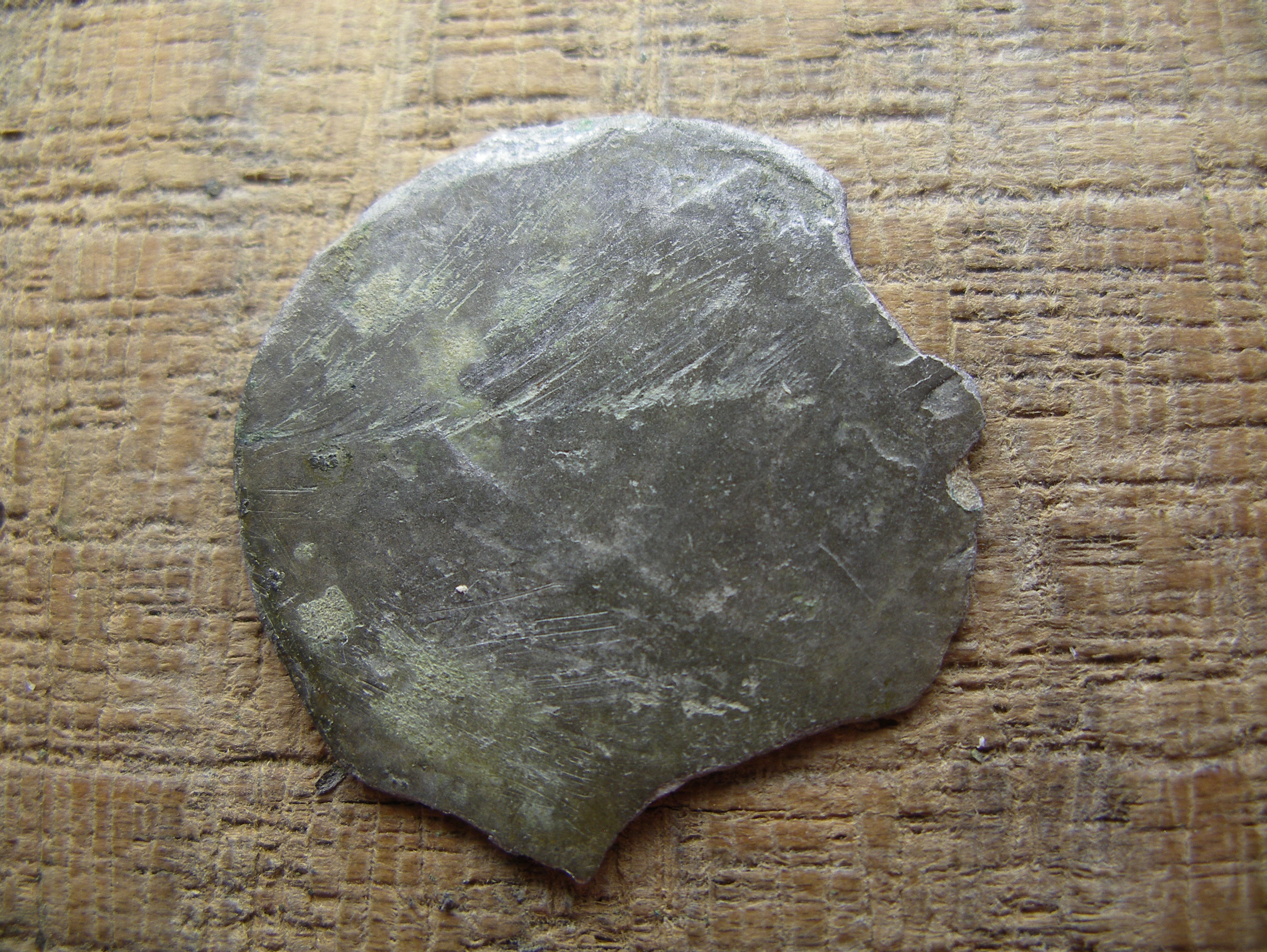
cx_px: 634
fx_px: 1355
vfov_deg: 38.7
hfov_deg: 50.1
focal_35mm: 37
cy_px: 476
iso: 80
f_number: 3.2
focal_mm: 7.8
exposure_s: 1/200
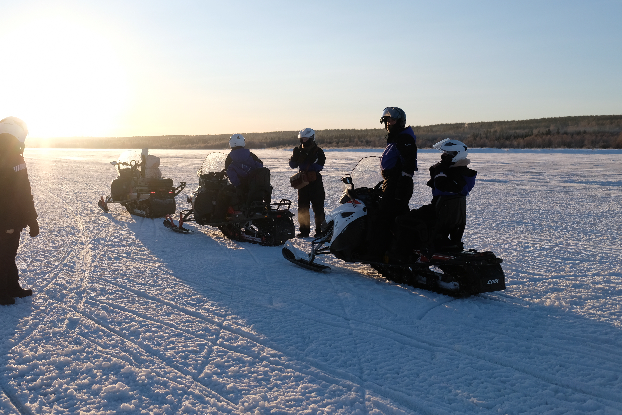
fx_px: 656
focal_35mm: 38
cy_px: 215
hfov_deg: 50.4
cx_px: 254
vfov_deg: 35.0
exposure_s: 1/2000
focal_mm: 21.4
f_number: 3.2
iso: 200
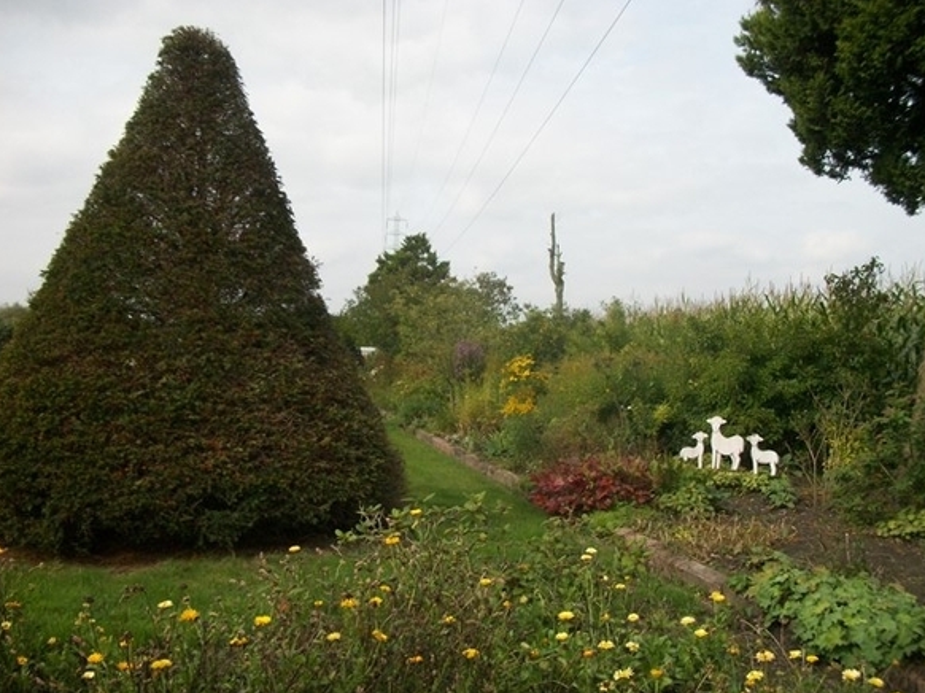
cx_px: 458
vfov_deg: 42.9
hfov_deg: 55.4
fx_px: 881
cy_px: 345
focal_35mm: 33
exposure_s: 1/320
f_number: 8.8
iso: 200
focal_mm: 5.7
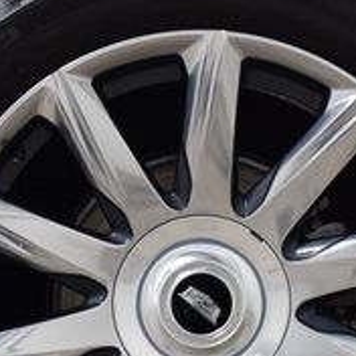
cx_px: 208
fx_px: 1292
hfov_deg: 15.7
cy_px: 302
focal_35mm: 111
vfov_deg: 15.6
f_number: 6.3
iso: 560
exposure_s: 1/15
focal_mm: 24
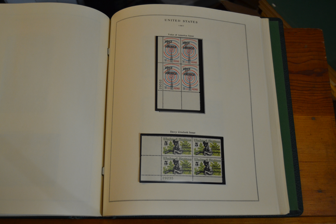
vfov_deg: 34.2
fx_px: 364
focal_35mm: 39
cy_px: 112
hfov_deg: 49.6
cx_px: 168
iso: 1000
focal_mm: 26
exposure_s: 1/60
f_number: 4
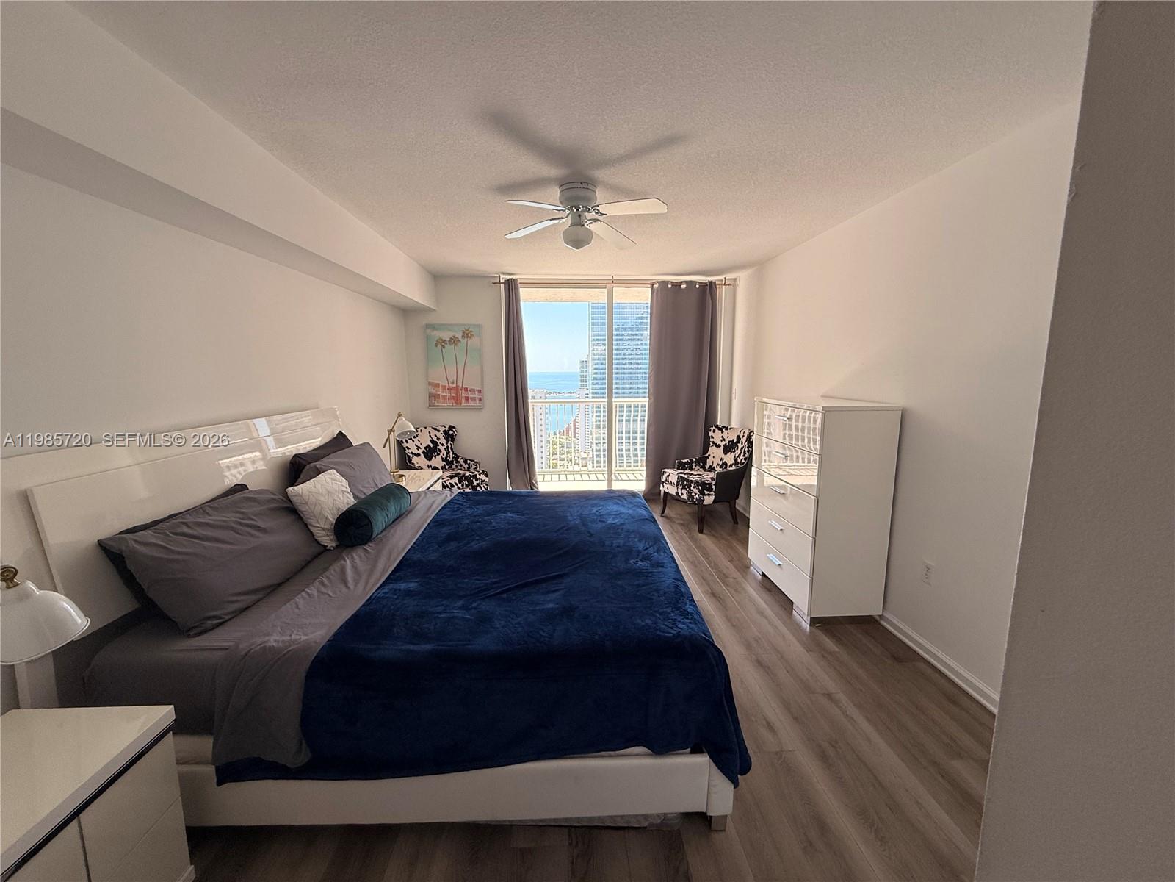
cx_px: 588
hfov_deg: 102.1
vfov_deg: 85.7
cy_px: 441
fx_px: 475
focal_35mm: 14
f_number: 2.2
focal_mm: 2.22
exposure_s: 1/119
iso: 64
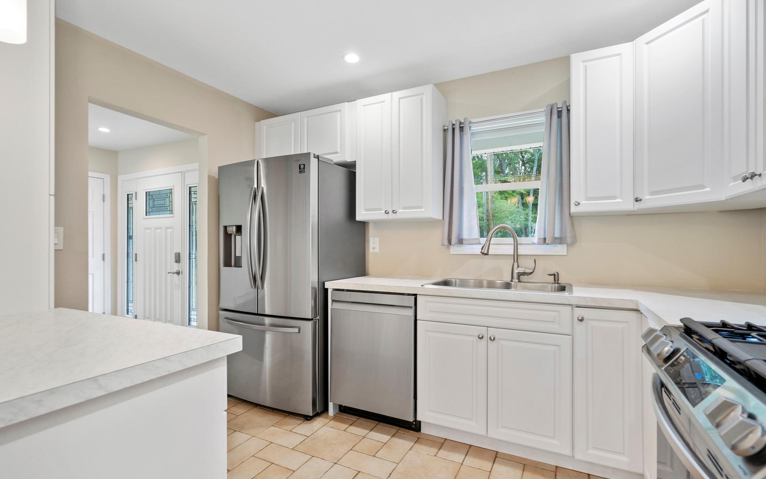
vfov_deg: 68.0
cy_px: 247
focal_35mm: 17
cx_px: 394
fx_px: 355
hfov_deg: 94.3
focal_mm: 16
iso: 640
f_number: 5.6
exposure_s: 1/10
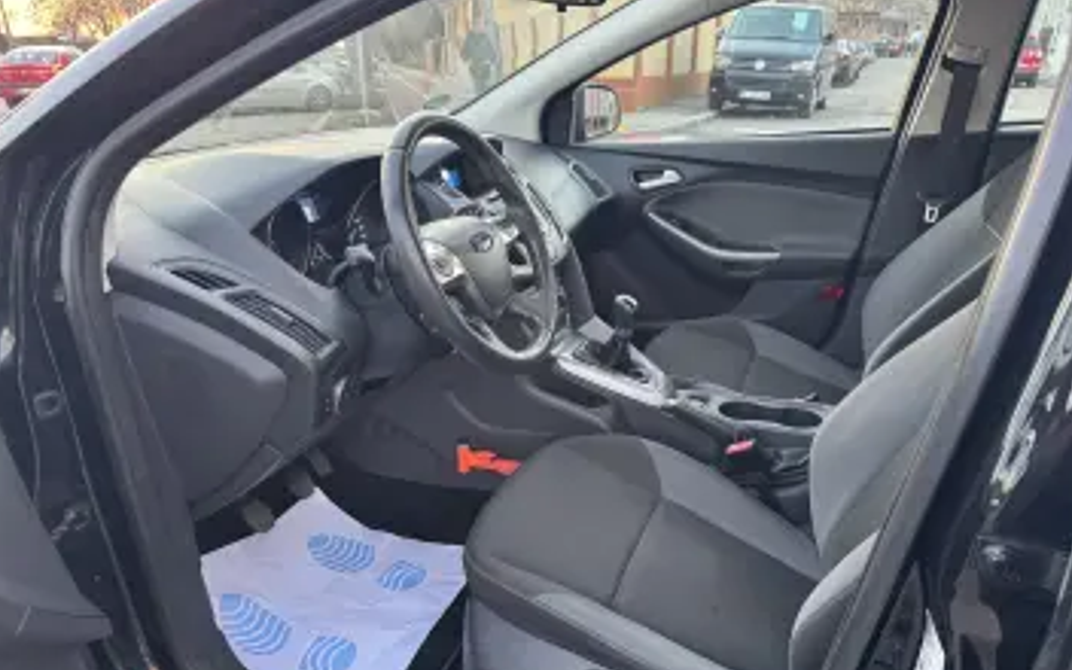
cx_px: 527
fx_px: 760
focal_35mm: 26
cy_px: 396
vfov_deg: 47.4
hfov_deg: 70.4
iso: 250
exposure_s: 1/60
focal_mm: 6.76
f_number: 1.78
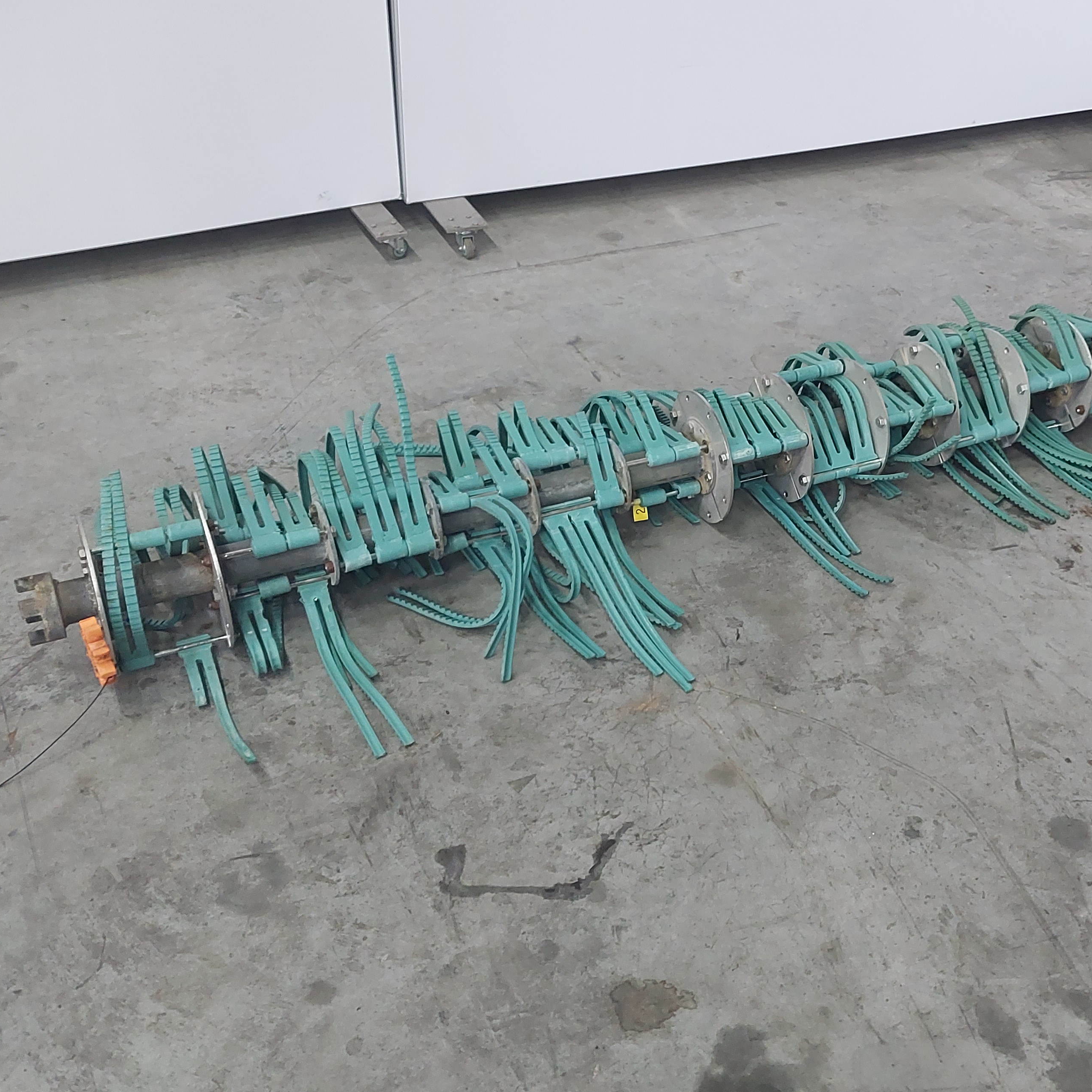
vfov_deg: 43.8
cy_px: 495
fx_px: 1356
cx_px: 763
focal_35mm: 38
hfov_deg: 43.0
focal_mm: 4
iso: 400
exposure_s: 1/50
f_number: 1.8
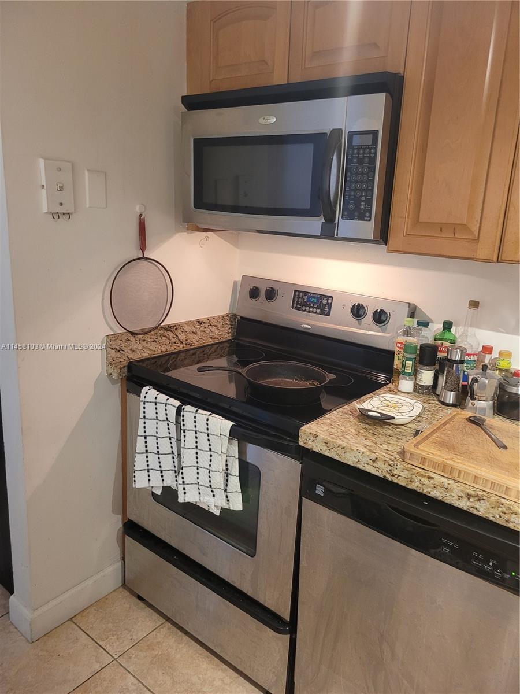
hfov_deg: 53.1
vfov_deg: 67.3
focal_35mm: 26
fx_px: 521
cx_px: 260
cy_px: 347
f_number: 1.8
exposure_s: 1/40
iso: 400
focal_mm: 5.4
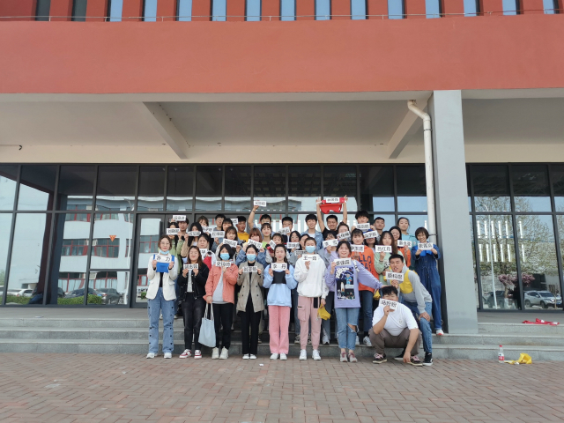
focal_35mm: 27
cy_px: 212
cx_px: 282
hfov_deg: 65.3
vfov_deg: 51.4
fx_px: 440
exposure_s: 1/667
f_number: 1.8
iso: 50
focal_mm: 5.58
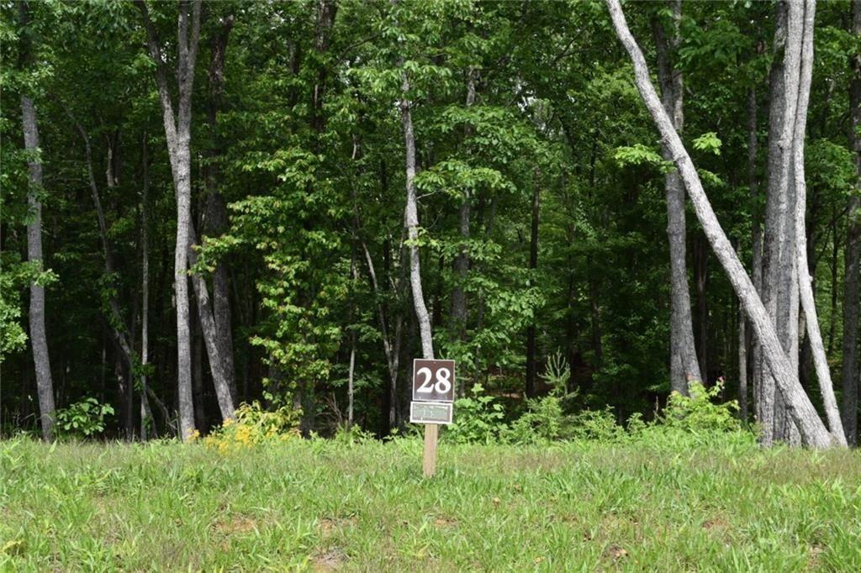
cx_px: 430
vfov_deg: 34.2
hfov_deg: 49.6
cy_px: 286
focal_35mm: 39
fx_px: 932
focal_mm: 26
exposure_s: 1/250
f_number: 8
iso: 200
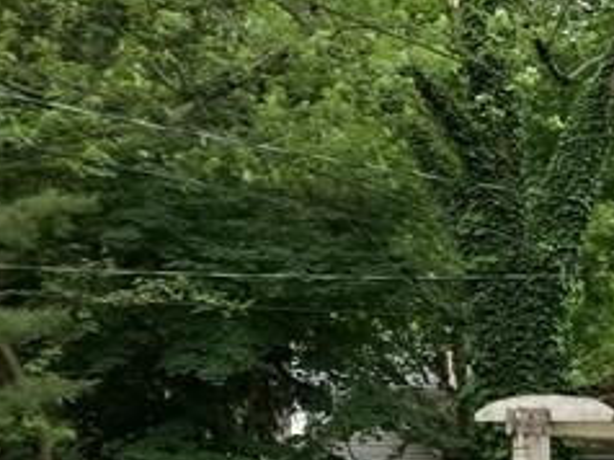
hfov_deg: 15.8
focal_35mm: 112
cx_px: 991
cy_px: 592
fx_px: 1985
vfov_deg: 12.8
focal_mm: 4.25
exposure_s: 1/50
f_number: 1.7
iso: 64
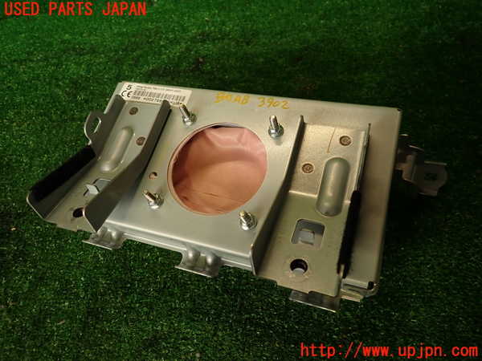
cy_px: 180
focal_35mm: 25
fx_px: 348
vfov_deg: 54.9
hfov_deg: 69.4
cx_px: 241
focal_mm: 4.5
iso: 100
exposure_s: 1/80
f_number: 2
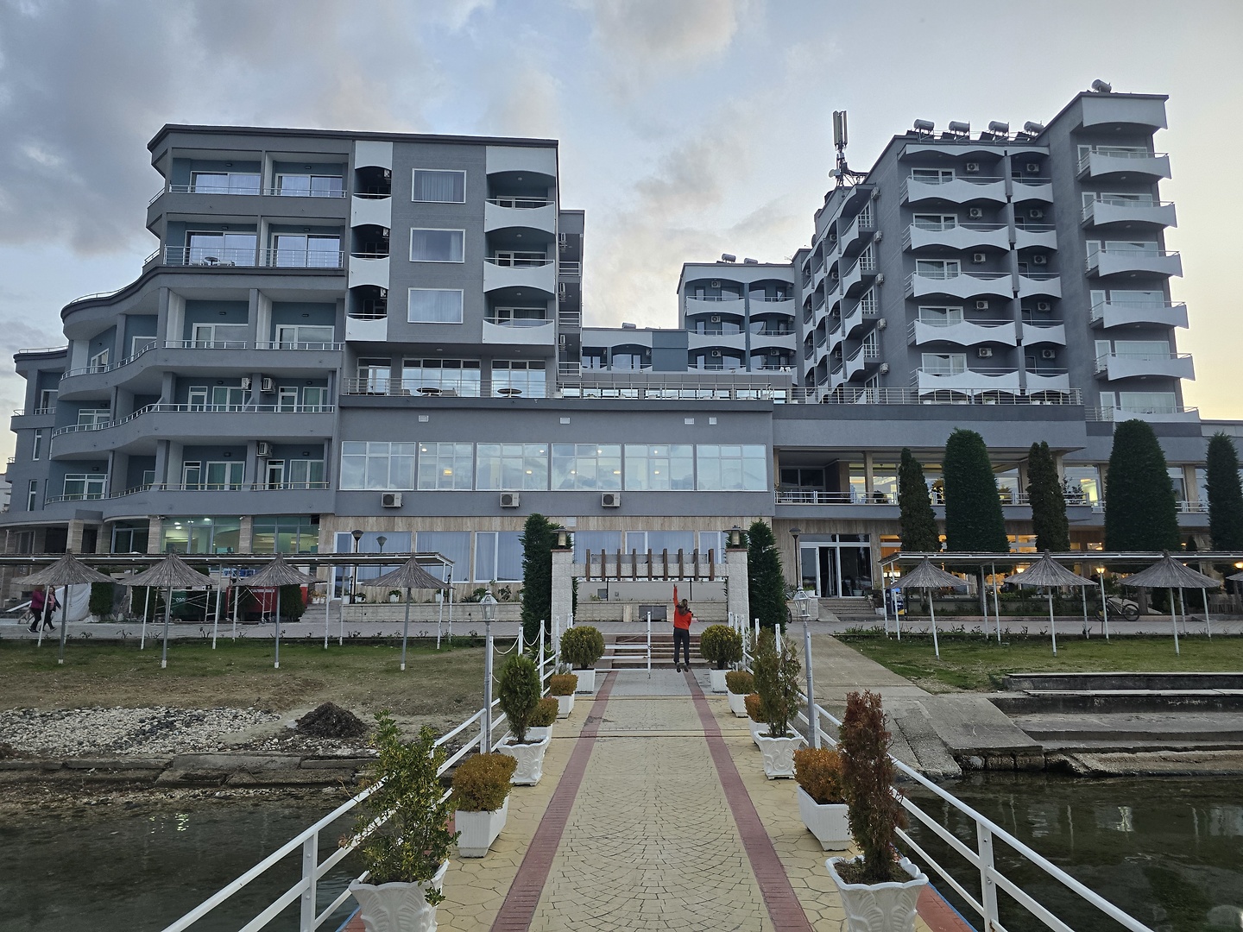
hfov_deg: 73.9
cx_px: 622
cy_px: 466
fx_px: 826
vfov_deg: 58.9
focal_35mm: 23
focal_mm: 6.3
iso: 160
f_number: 1.7
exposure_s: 1/100
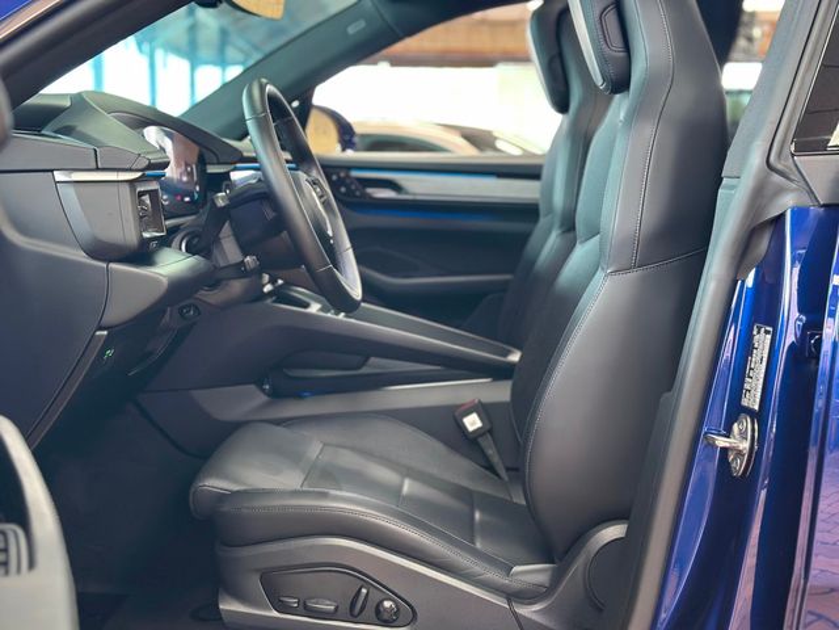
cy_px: 315
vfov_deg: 30.3
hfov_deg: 39.7
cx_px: 420
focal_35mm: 48
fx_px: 1163
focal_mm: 6.86
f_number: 1.78
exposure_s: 1/60
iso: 320
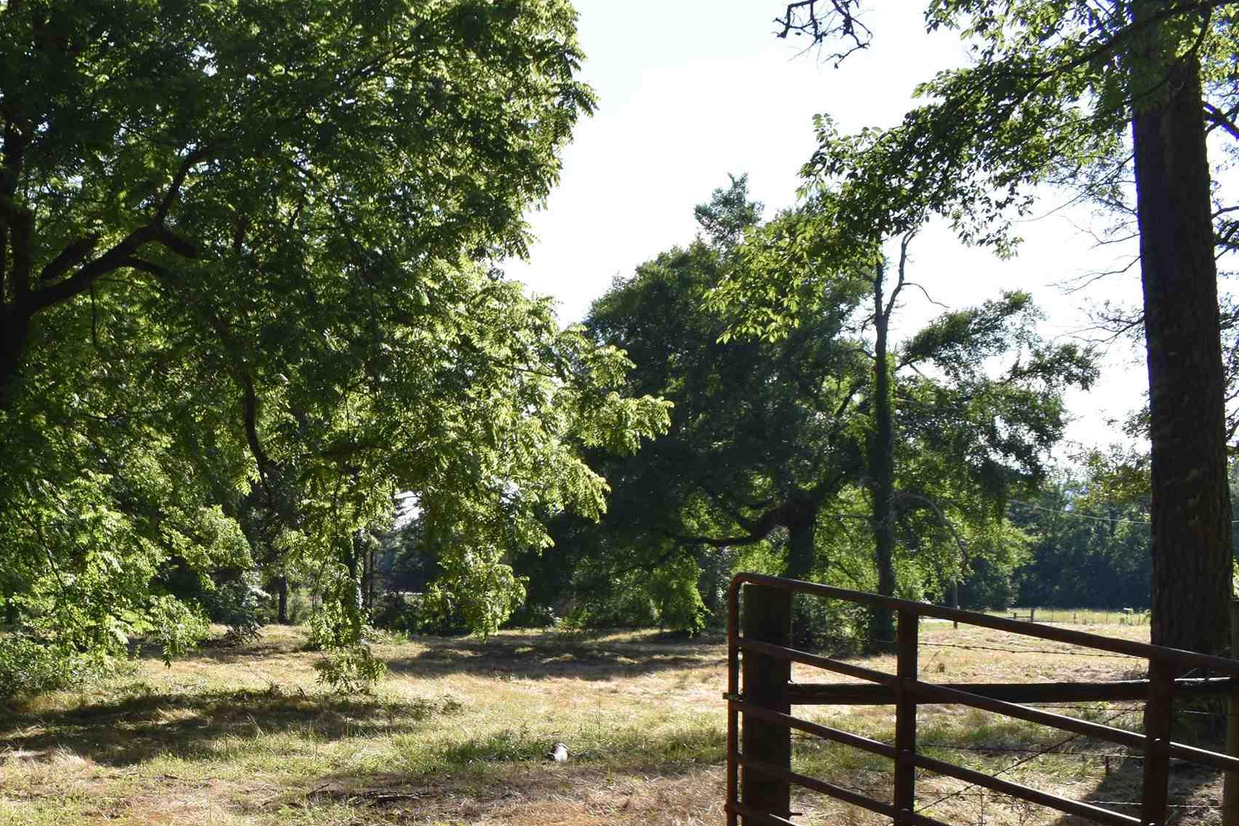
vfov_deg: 26.9
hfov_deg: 39.1
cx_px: 279
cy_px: 691
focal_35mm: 49
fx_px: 1686
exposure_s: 1/250
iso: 180
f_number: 8
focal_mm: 18
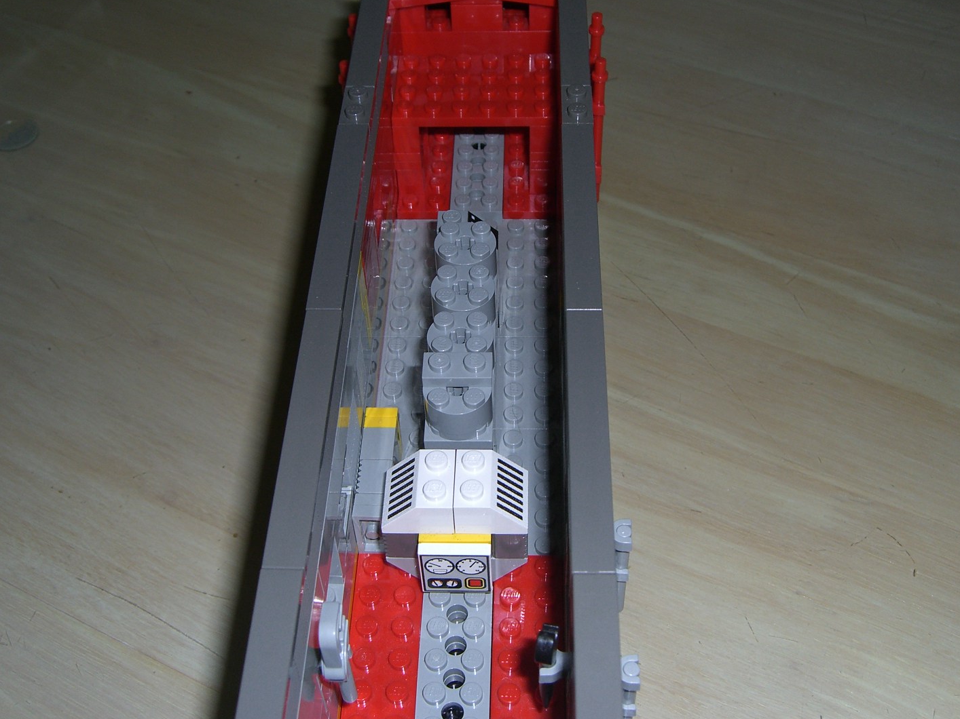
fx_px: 1192
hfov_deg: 43.9
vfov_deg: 33.6
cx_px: 477
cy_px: 322
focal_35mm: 43
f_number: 4
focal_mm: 7.9
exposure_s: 1/30
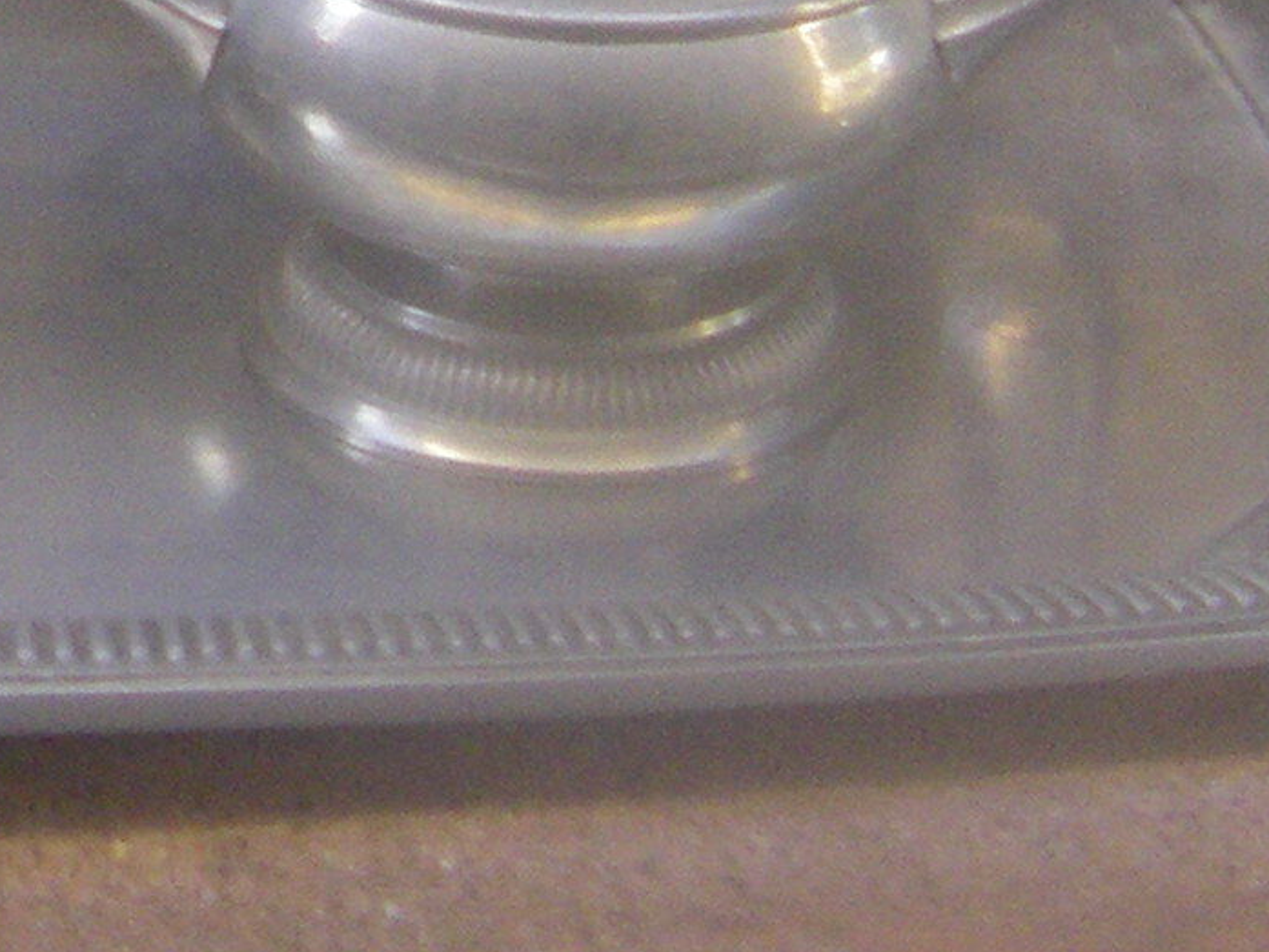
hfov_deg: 10.9
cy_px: -342
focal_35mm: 178
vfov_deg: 8.2
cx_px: -169
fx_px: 6526
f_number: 3.5
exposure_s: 1/50
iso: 200
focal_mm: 6.3
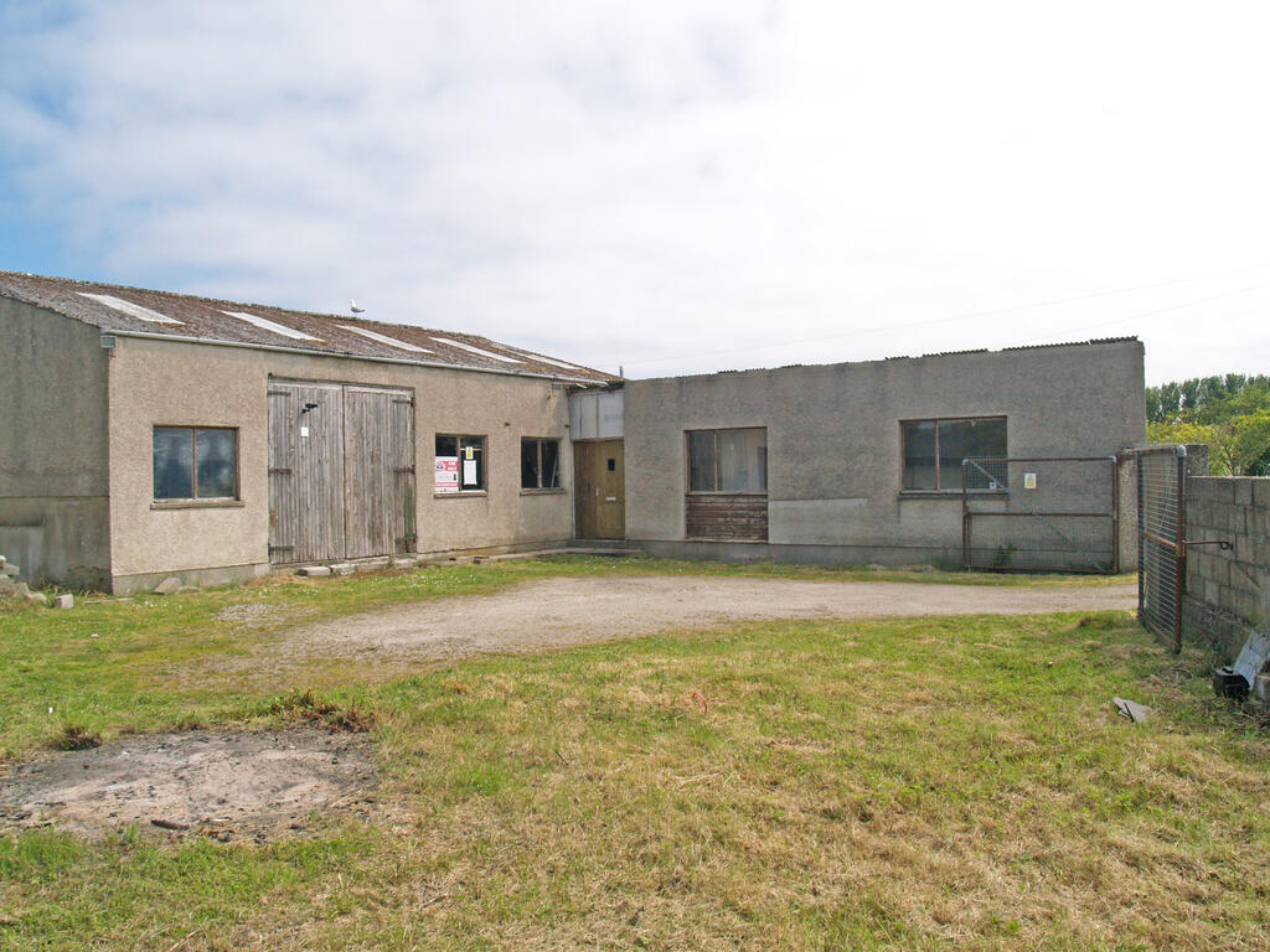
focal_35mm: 28
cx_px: 635
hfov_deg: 63.4
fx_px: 1027
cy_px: 476
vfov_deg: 49.7
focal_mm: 14
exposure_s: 1/320
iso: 250
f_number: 10
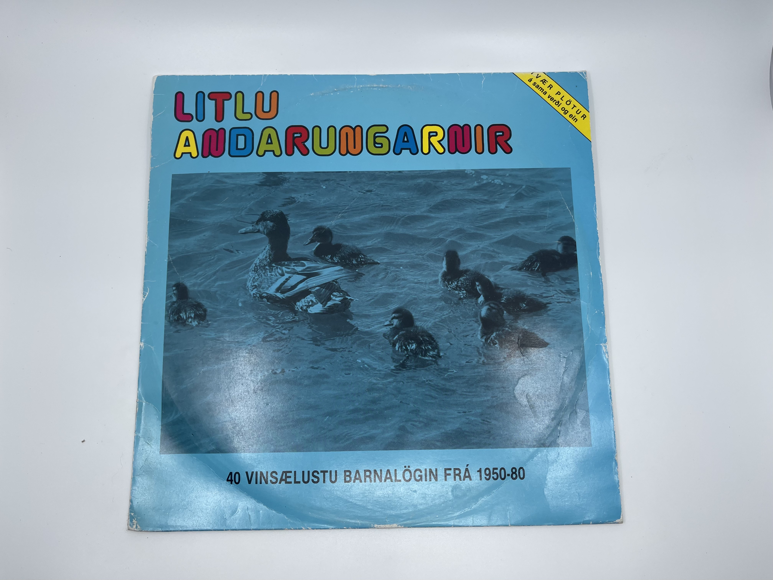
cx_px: 386
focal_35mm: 25
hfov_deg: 69.4
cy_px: 290
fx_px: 558
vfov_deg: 54.9
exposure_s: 1/550
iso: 32
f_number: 1.6
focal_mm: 5.1
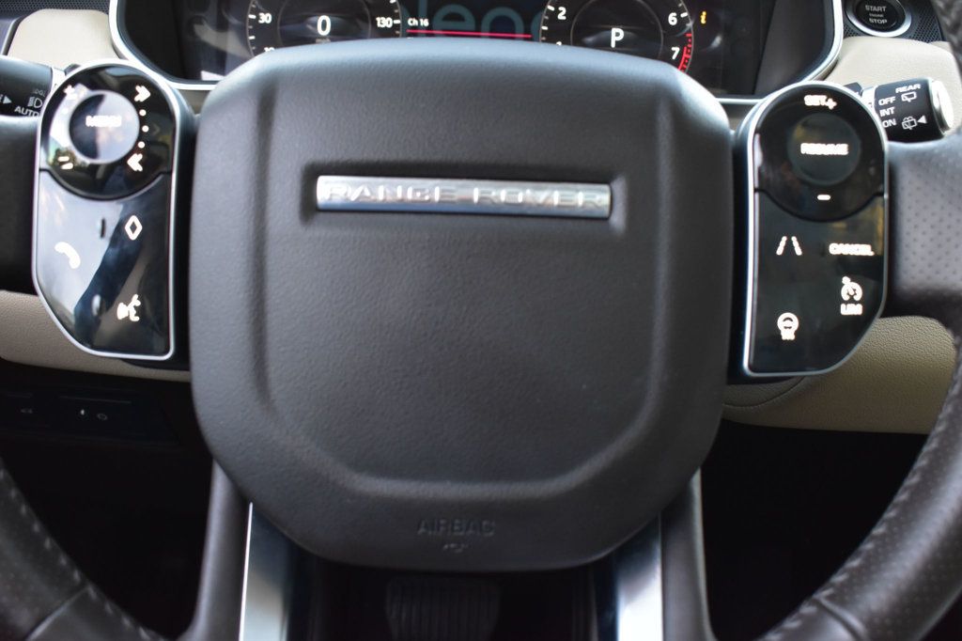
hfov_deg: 53.1
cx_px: 481
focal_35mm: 36
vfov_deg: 36.8
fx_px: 962
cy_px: 320
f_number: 6.3
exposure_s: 1/15
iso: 1100
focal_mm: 24
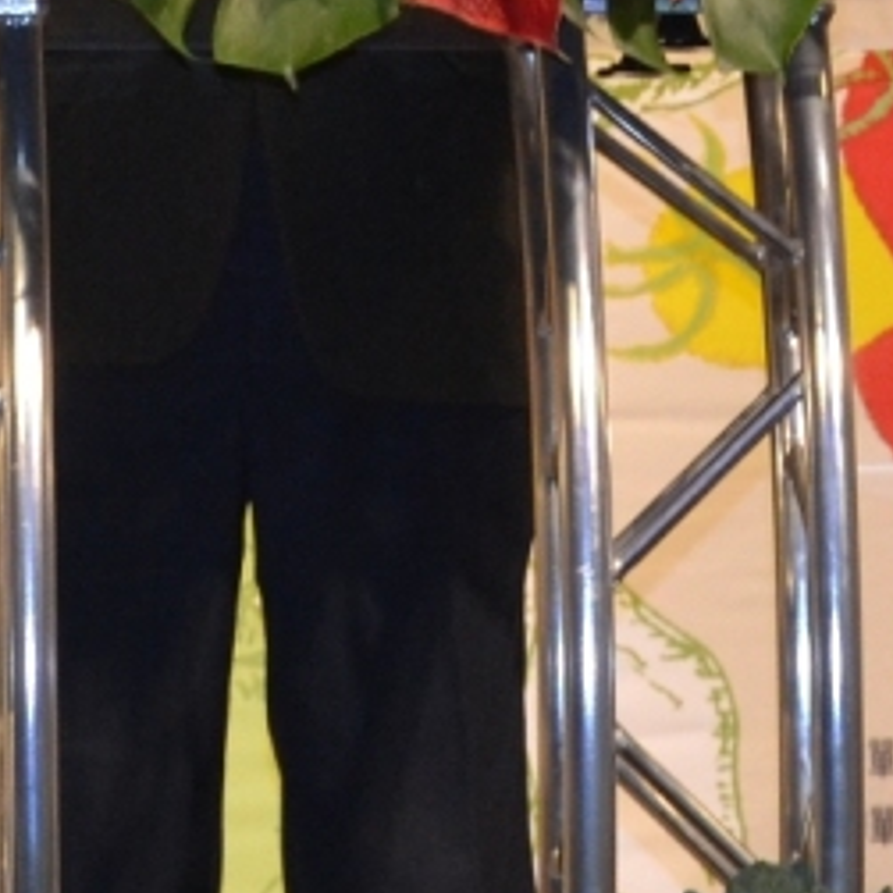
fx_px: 9573
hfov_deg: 5.3
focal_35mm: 328
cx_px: -169
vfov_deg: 5.3
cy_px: -422
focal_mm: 40
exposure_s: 1/100
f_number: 4.8
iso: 800
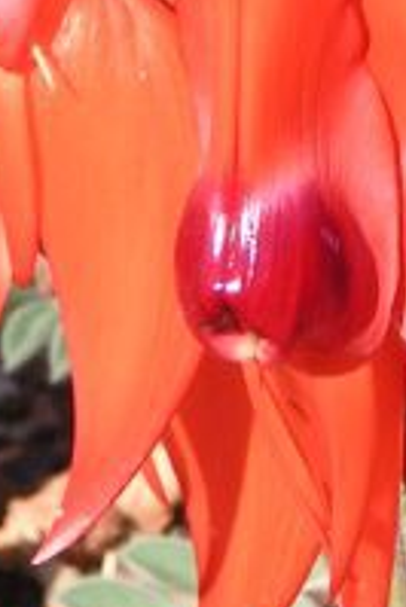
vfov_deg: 2.4
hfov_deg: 1.6
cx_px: 247
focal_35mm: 862
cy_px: 55
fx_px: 14556
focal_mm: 31.5
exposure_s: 1/400
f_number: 4.5
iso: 50
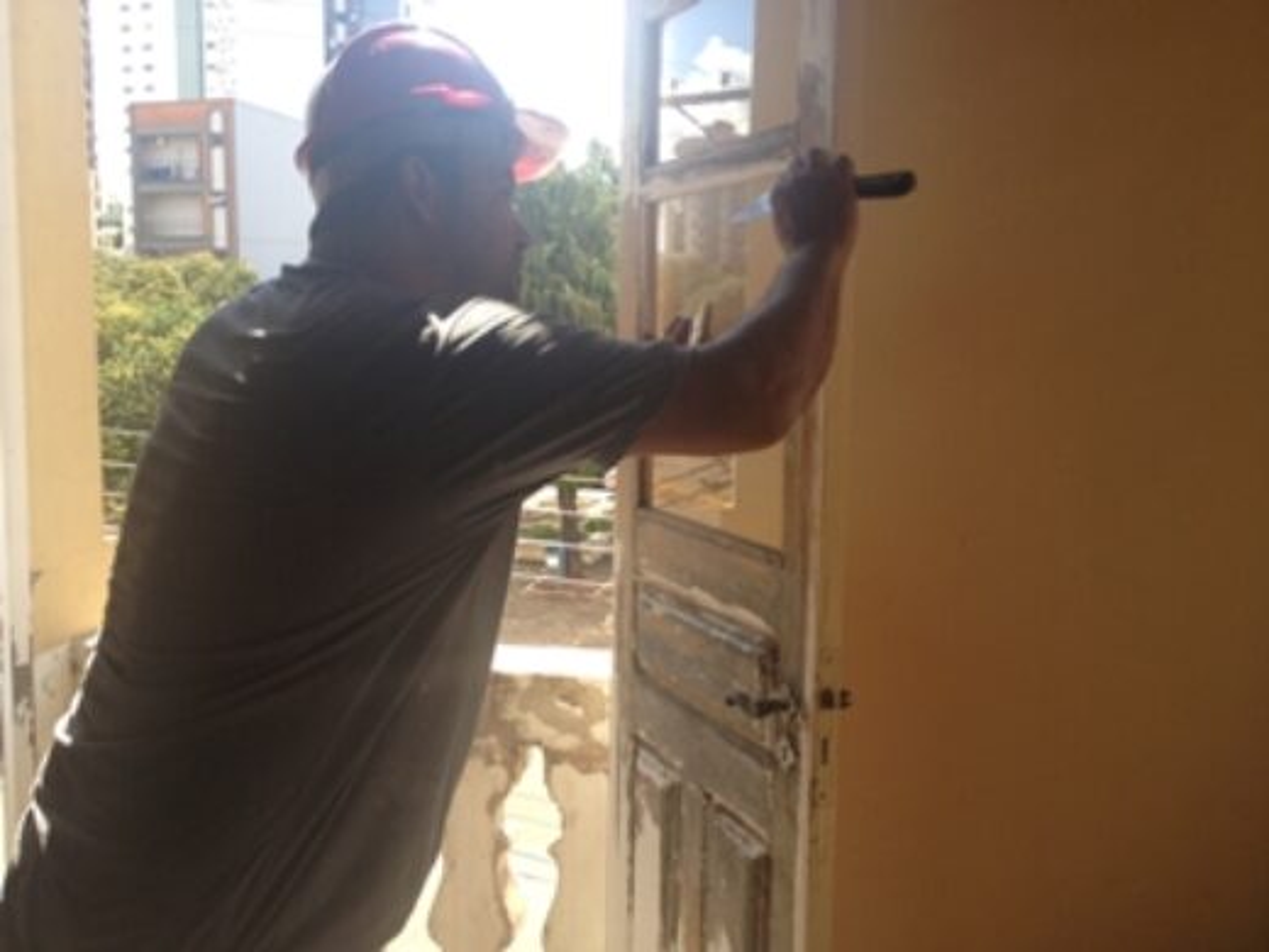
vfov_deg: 40.7
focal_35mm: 35
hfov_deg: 52.6
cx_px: 634
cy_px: 476
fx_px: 1283
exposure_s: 1/302
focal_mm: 4.28
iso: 50
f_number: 2.4
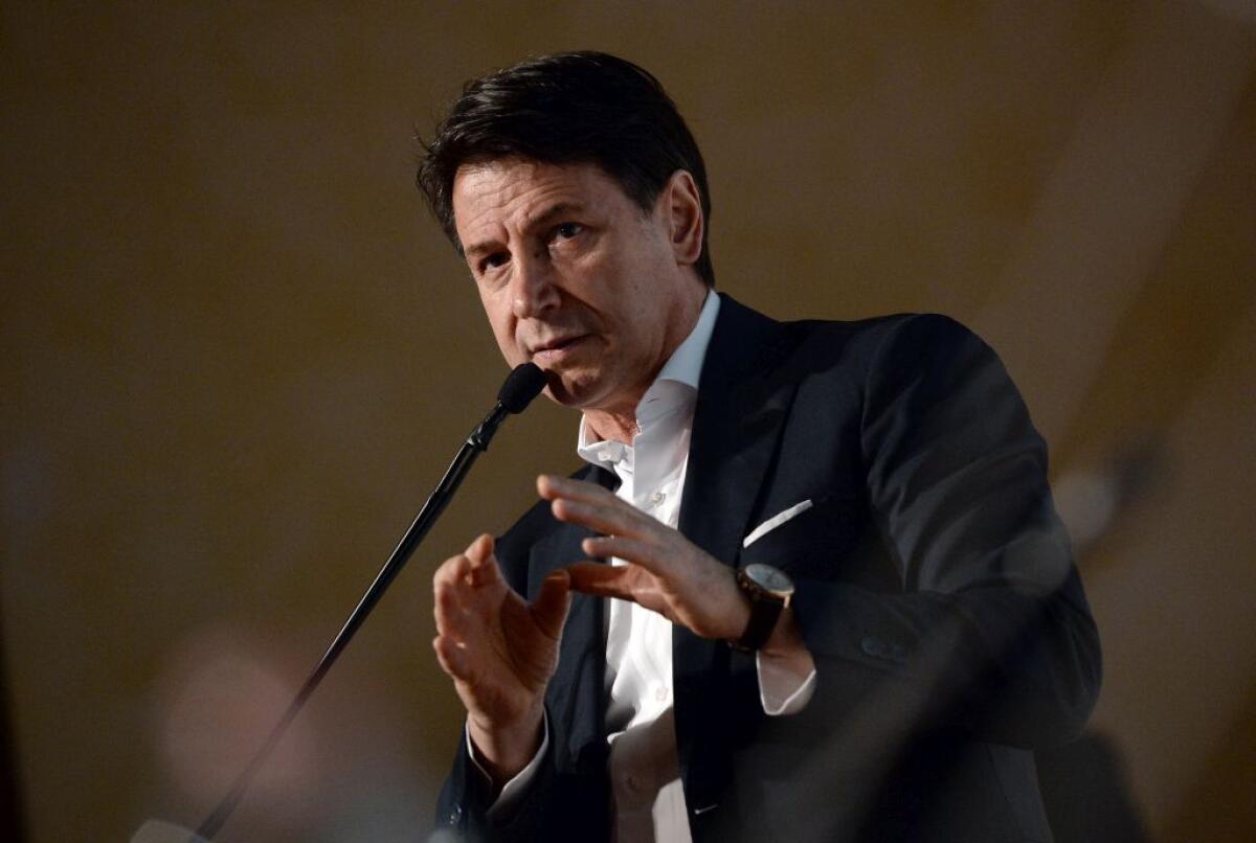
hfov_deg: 10.3
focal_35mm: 200
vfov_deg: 6.9
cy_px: 422
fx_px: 6993
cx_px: 628
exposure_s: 1/250
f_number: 3.5
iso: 3200
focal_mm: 200
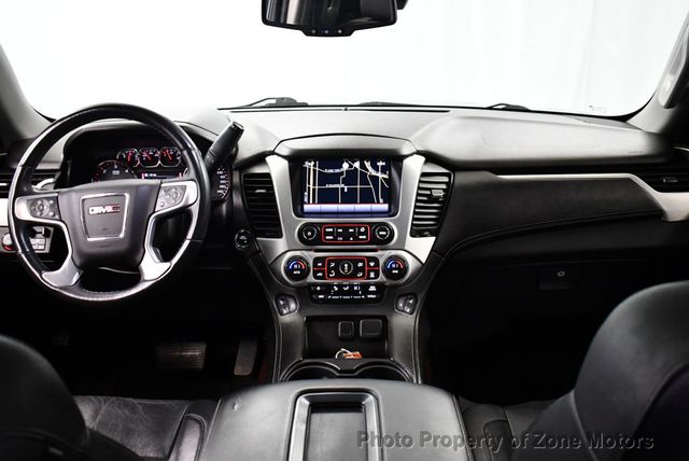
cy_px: 230
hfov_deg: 53.1
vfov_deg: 36.9
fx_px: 690
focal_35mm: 36
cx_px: 344
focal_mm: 18
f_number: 3.5
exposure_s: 1/80
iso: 3200
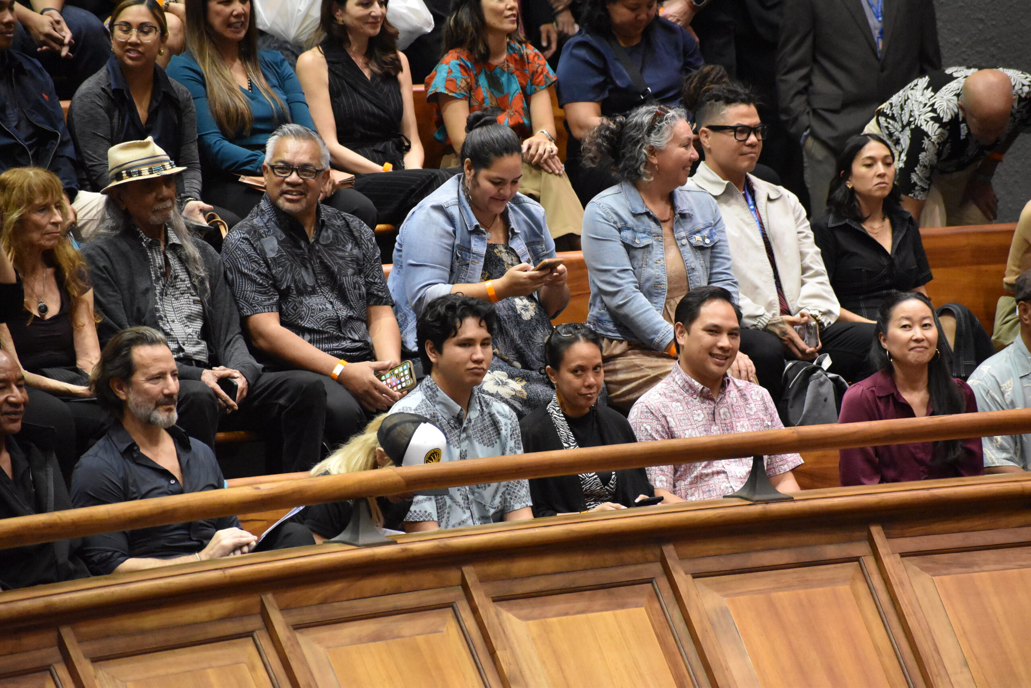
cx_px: 516
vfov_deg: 5.2
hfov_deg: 7.8
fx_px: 7519
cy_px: 344
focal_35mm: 262
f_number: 5
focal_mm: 175
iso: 6400
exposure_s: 1/100
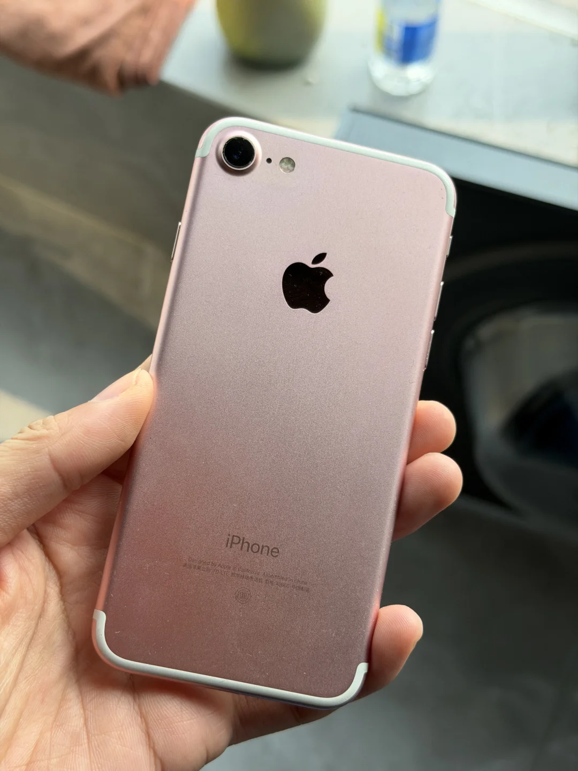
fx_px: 1069
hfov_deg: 30.3
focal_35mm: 48
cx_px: 289
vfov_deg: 39.7
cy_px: 386
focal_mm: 6.76
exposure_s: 1/197
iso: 50
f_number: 1.78
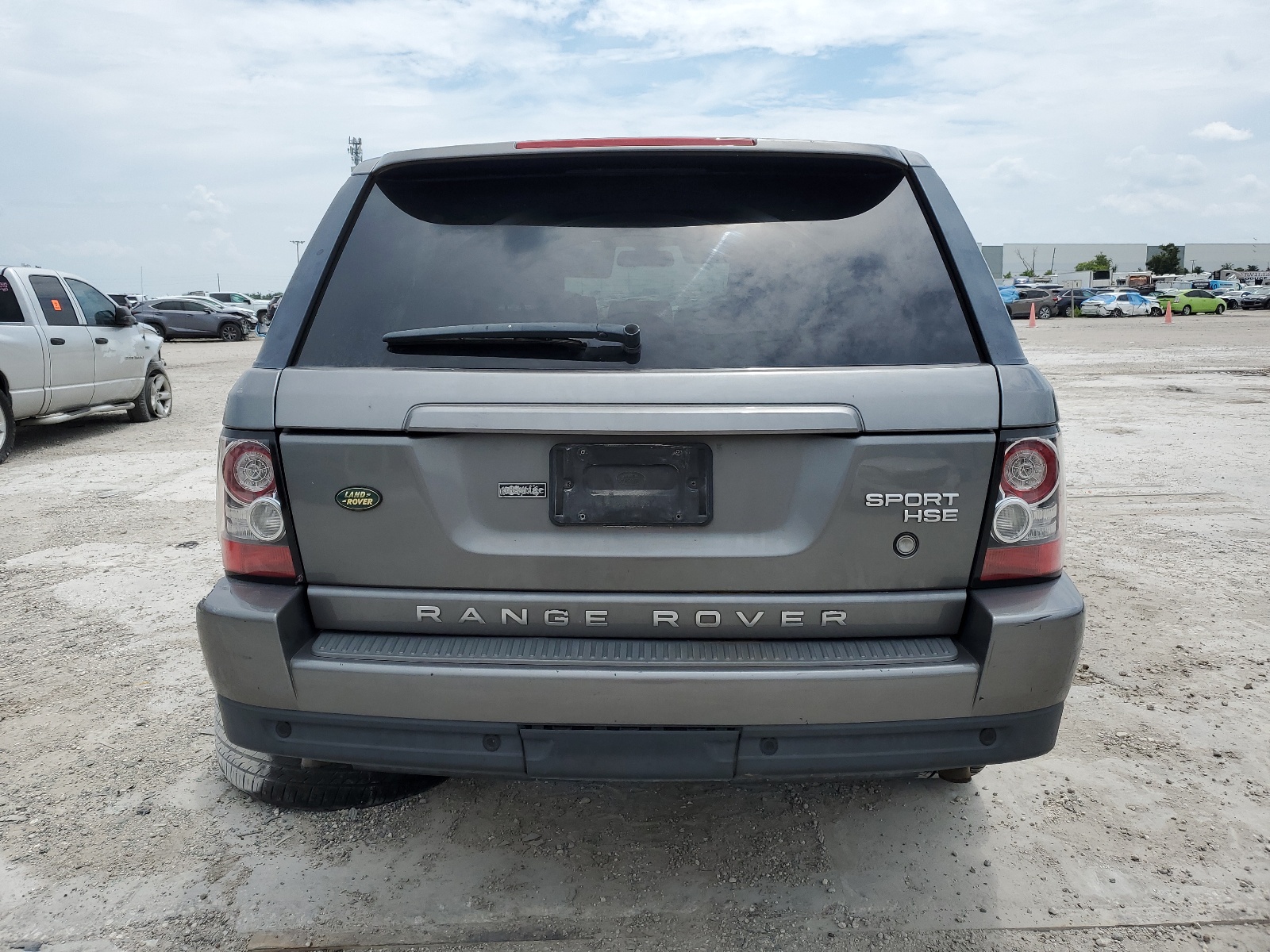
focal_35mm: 26
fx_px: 954
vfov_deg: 53.1
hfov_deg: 67.3
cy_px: 476
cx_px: 635
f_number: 1.5
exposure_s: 1/5000
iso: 50
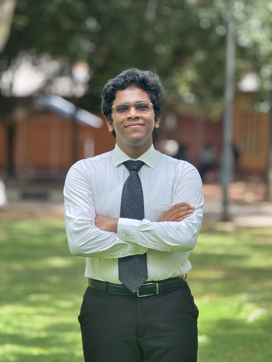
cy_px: 181
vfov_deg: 16.4
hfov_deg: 12.3
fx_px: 1257
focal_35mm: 120
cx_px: 136
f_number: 2.8
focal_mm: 15.66
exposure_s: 1/145
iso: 50
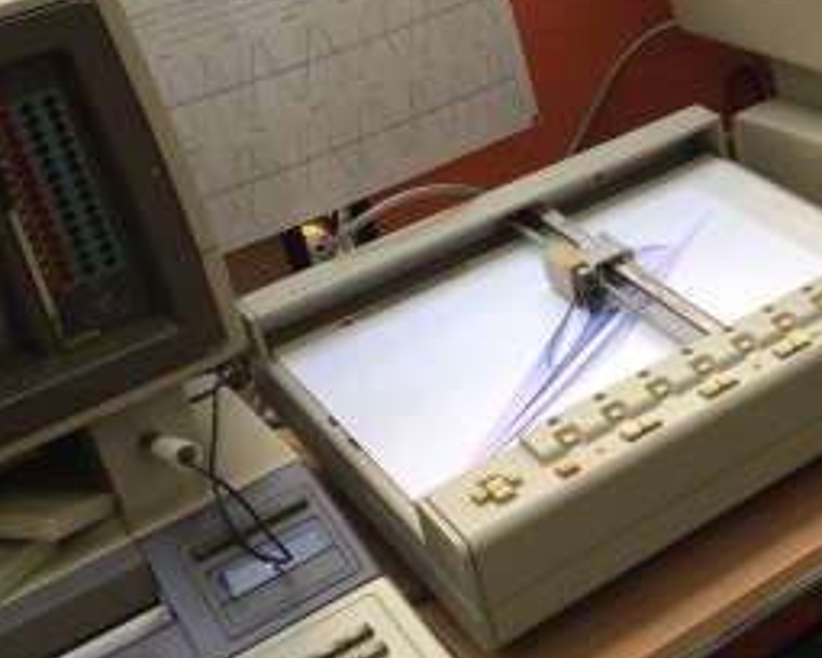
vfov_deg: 21.6
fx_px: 1679
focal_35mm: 69
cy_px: 58
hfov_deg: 25.6
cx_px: 886
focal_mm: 4.12
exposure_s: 1/60
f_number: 2.2
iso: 40
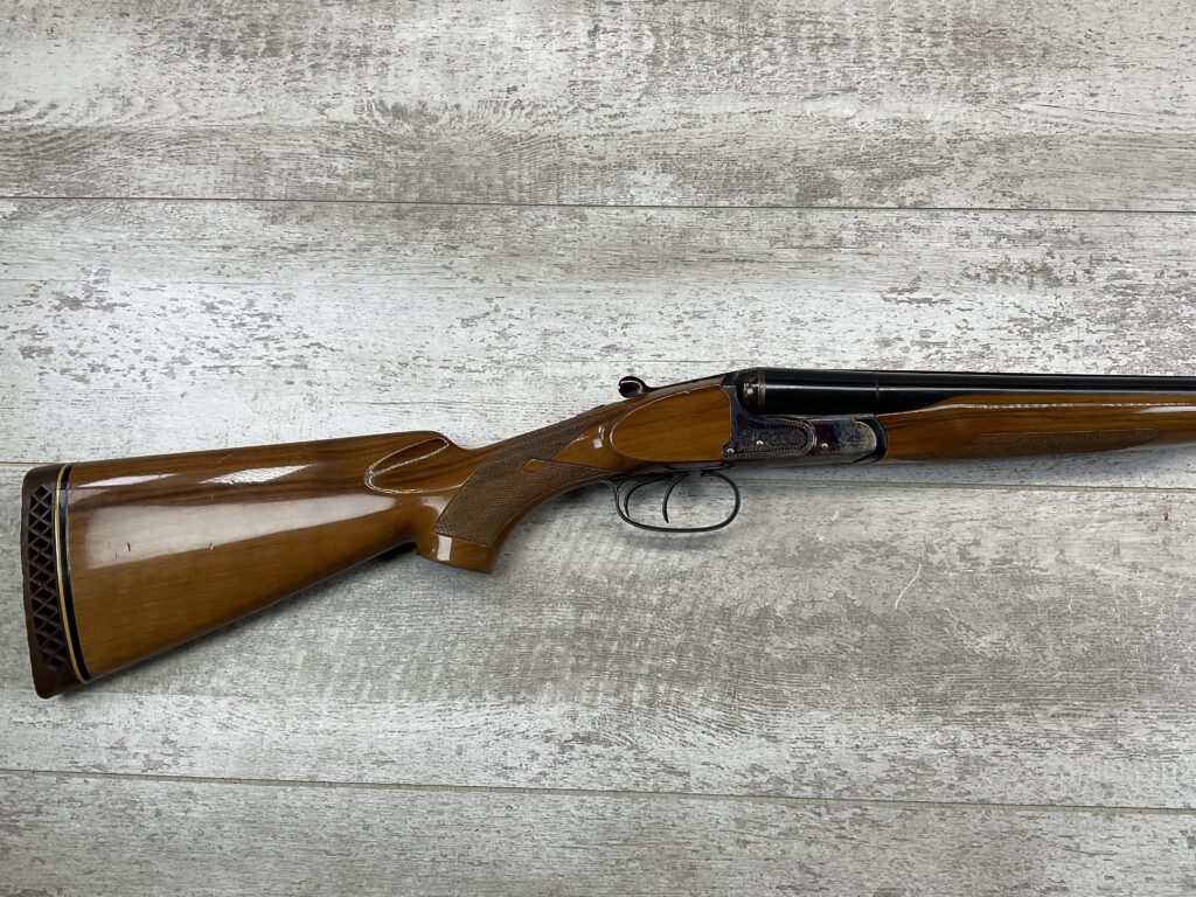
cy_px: 448
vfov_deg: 48.2
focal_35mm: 29
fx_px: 1002
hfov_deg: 61.7
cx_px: 598
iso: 16
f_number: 1.8
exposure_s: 1/182
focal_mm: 3
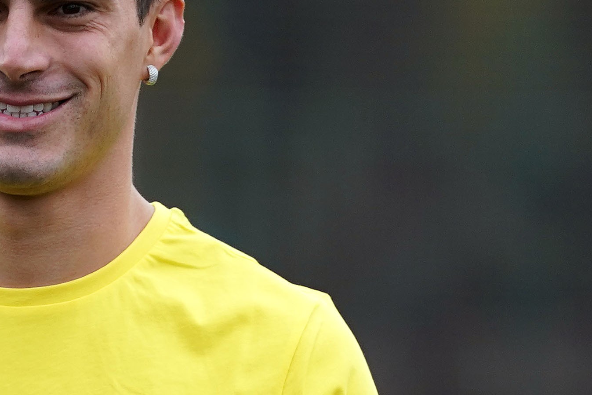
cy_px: 634
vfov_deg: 1.5
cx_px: -7
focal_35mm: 891
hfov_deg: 2.3
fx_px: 14651
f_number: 2.8
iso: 500
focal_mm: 200
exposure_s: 1/800
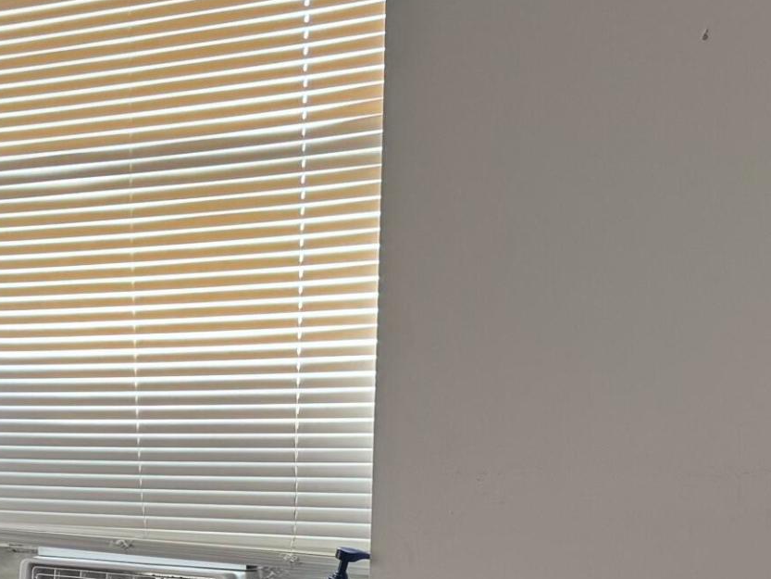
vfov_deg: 16.8
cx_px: -13
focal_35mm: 83
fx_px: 1849
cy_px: 755
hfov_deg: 22.6
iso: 200
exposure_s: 1/64
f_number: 1.78
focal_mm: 6.76
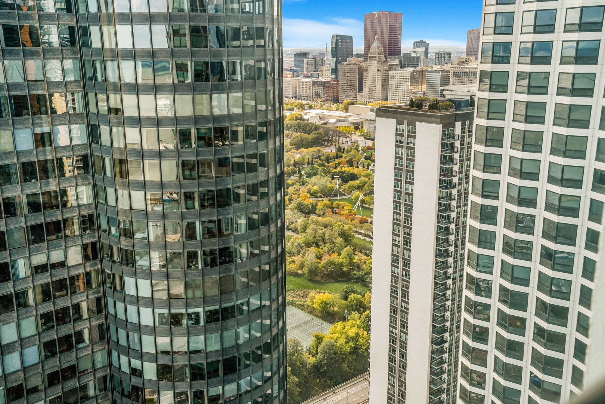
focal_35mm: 35
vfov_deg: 37.9
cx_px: 302
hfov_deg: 54.4
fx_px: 588
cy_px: 202
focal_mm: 35
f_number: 9
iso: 320
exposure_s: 1/250
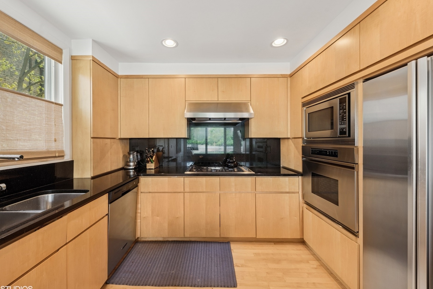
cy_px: 139
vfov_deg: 85.4
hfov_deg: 108.3
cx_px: 207
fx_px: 156
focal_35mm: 13
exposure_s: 1/10
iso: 200
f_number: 8
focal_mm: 12
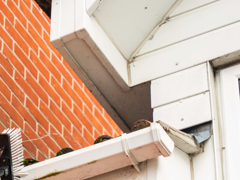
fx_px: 1196
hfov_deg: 11.4
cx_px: 68
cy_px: 183
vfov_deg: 8.6
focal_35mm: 173
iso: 200
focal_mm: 67.6
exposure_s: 1/125
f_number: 2.8
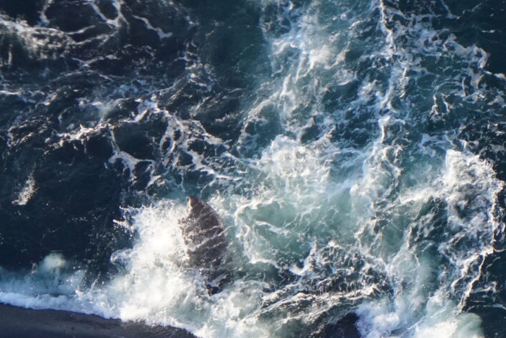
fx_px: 28298
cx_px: 366
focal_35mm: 2013
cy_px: 432
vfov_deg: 0.7
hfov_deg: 1.0
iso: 2000
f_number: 8
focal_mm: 560
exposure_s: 1/1600
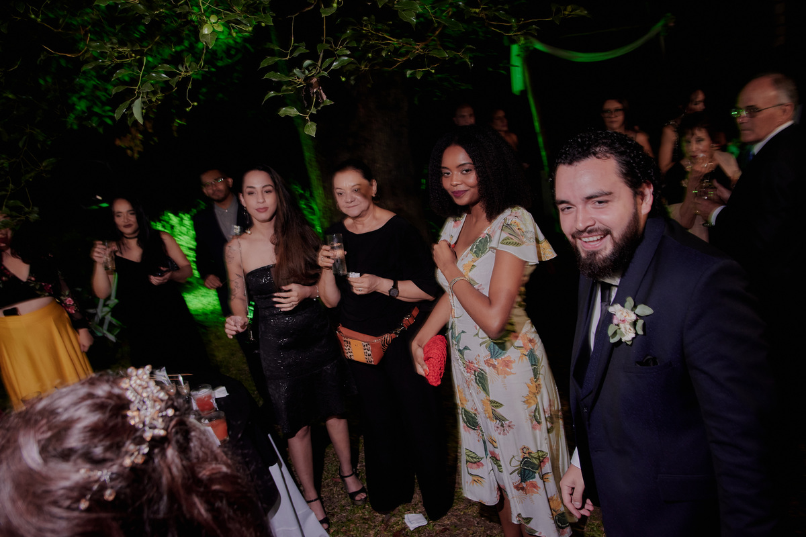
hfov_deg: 64.6
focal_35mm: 28
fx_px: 638
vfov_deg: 45.7
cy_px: 268
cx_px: 403
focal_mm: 19
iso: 800
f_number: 3.5
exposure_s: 1/60
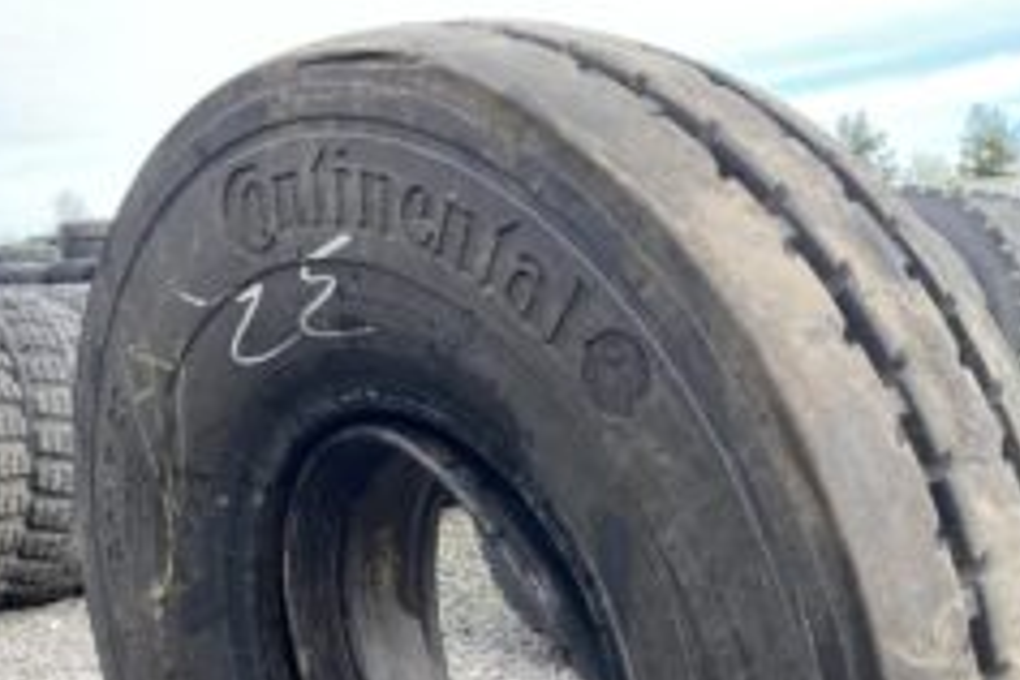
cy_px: 661
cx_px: 603
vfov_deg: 26.2
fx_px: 1388
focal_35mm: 49
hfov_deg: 40.2
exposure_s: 1/234
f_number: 1.8
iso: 32
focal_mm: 4.25
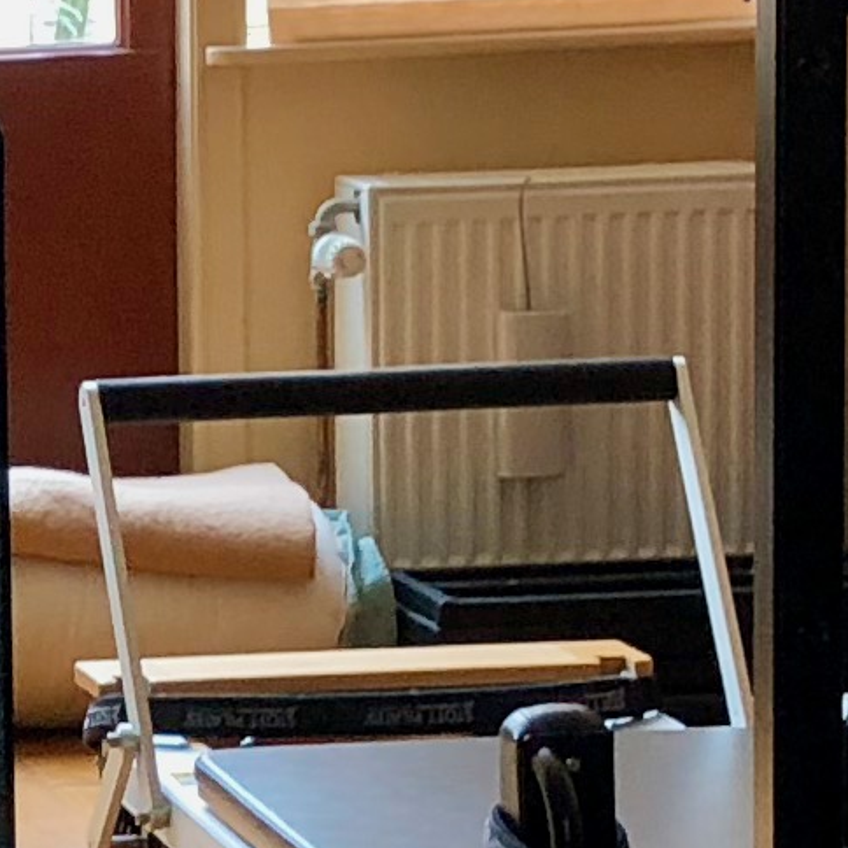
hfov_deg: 8.2
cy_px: 470
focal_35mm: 206
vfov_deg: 8.5
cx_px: -731
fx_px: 5709
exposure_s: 1/33
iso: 20
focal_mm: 4
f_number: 1.8
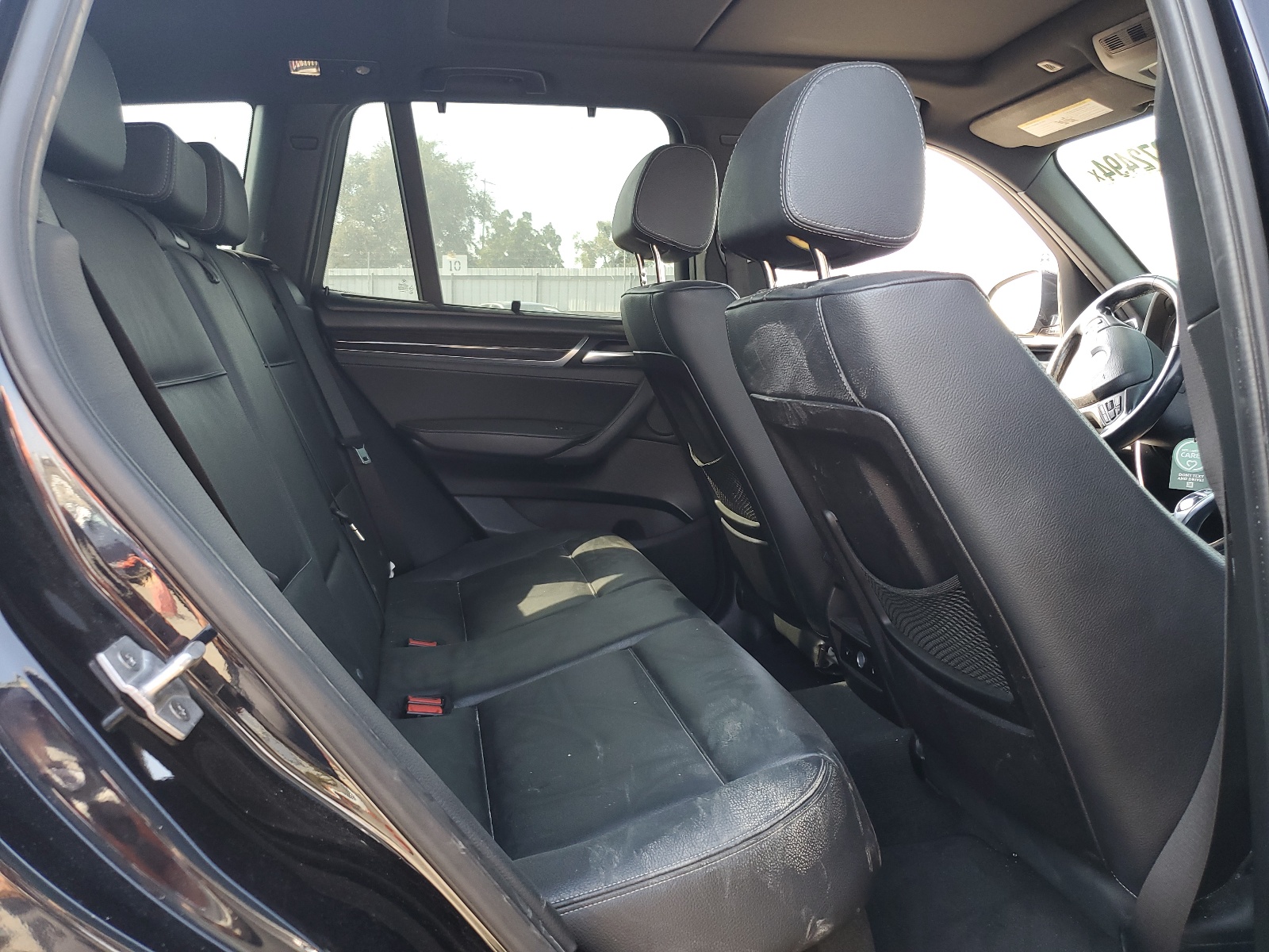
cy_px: 476
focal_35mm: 26
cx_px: 634
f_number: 1.5
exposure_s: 1/120
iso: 68
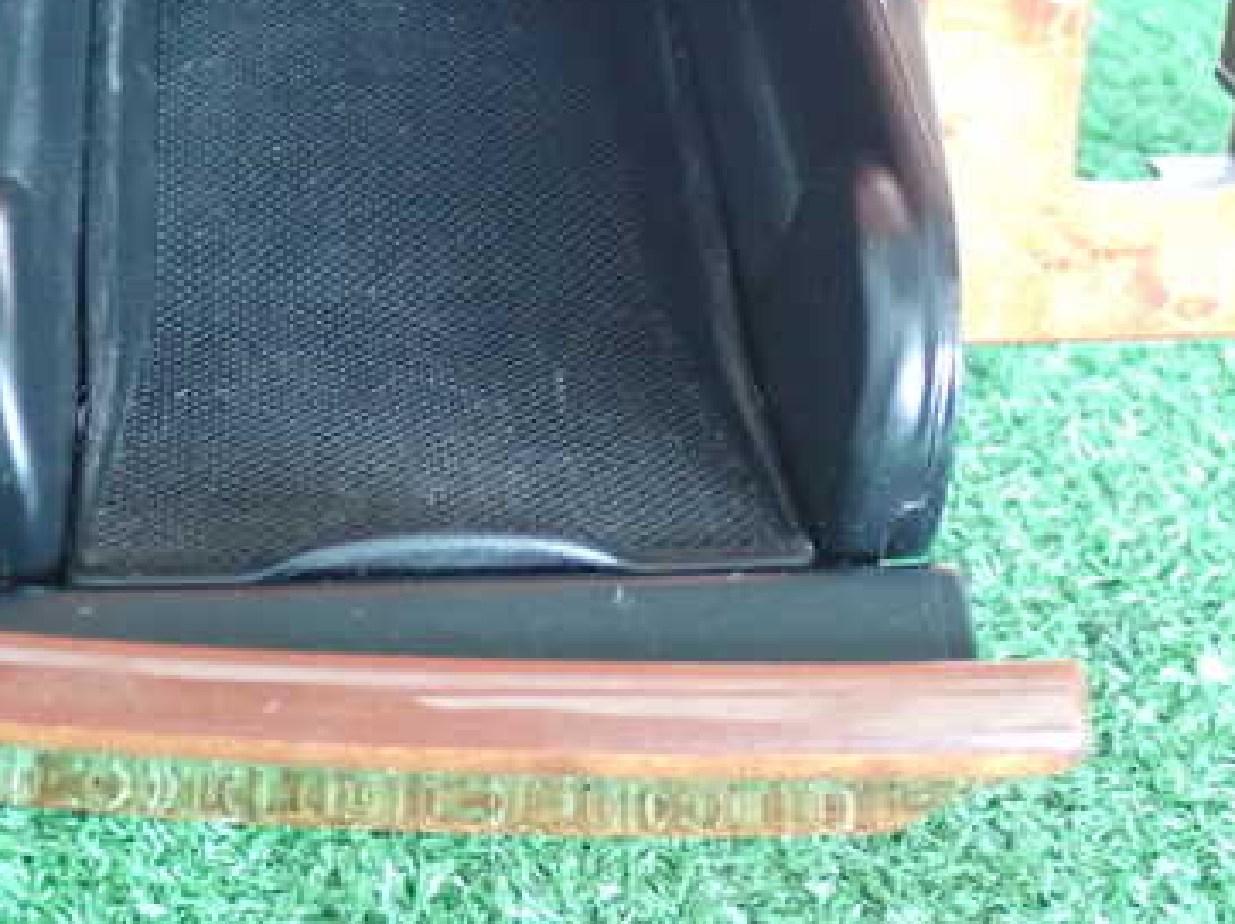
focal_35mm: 73
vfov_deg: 20.0
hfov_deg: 26.5
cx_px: 386
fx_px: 2603
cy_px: 280
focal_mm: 7.84
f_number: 2.9
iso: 640
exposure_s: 1/40
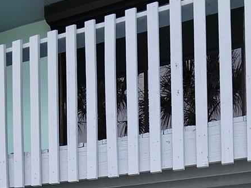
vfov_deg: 24.1
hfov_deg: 40.4
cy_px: 283
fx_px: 341
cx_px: 143
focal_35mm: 47
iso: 50
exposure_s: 1/515
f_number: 2.2
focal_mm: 2.2
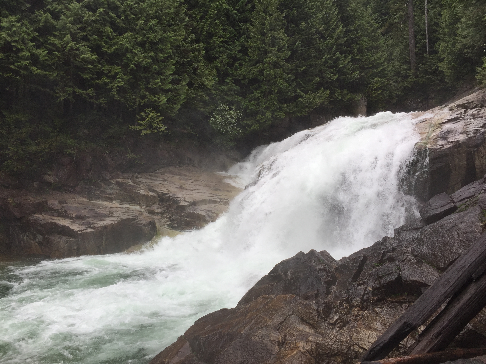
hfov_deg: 61.7
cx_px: 243
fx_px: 407
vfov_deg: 48.2
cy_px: 182
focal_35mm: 29
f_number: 2.2
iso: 32
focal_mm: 4.15
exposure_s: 1/444
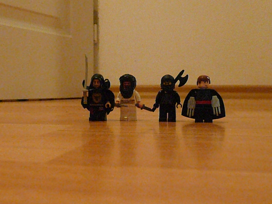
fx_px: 314
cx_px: 136
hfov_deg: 46.8
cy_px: 102
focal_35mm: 40
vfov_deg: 36.0
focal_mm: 6.5
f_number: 3.9
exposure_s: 1/25
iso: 3200
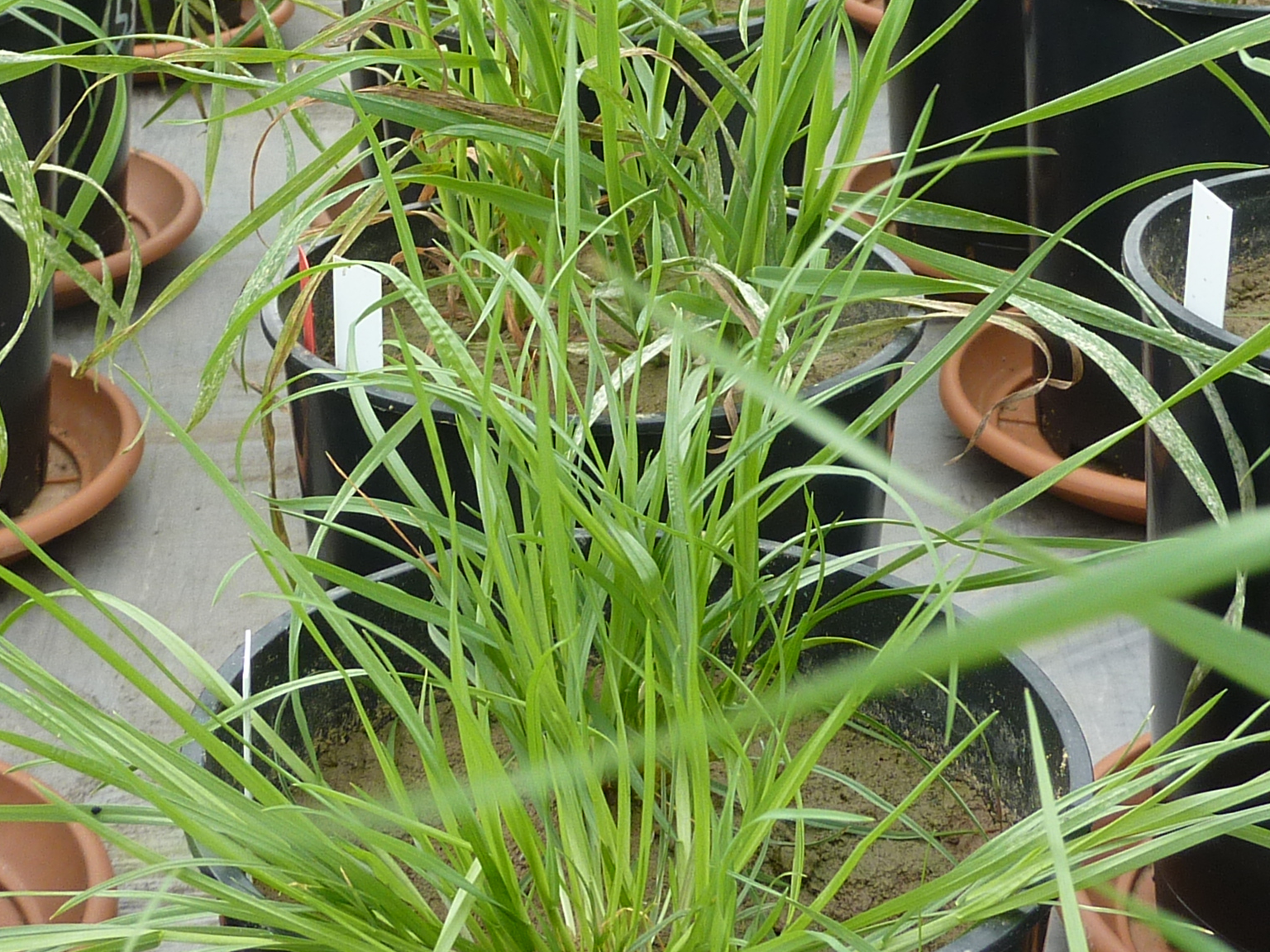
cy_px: 83
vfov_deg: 19.0
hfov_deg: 25.7
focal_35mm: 76
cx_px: 617
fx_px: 2788
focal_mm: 5.3
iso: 80
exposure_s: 1/125
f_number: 3.5
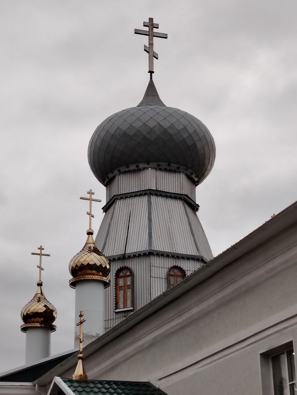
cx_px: 148
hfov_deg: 18.2
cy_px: 198
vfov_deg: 24.1
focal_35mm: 81
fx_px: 927
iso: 325
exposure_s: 1/120
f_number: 1.75
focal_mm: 5.25
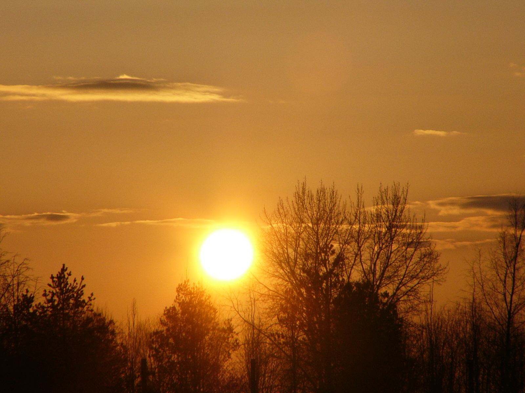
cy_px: 196
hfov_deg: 6.2
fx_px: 4853
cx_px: 262
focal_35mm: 320
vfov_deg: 4.6
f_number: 7.3
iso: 50
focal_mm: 42.1
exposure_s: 1/640
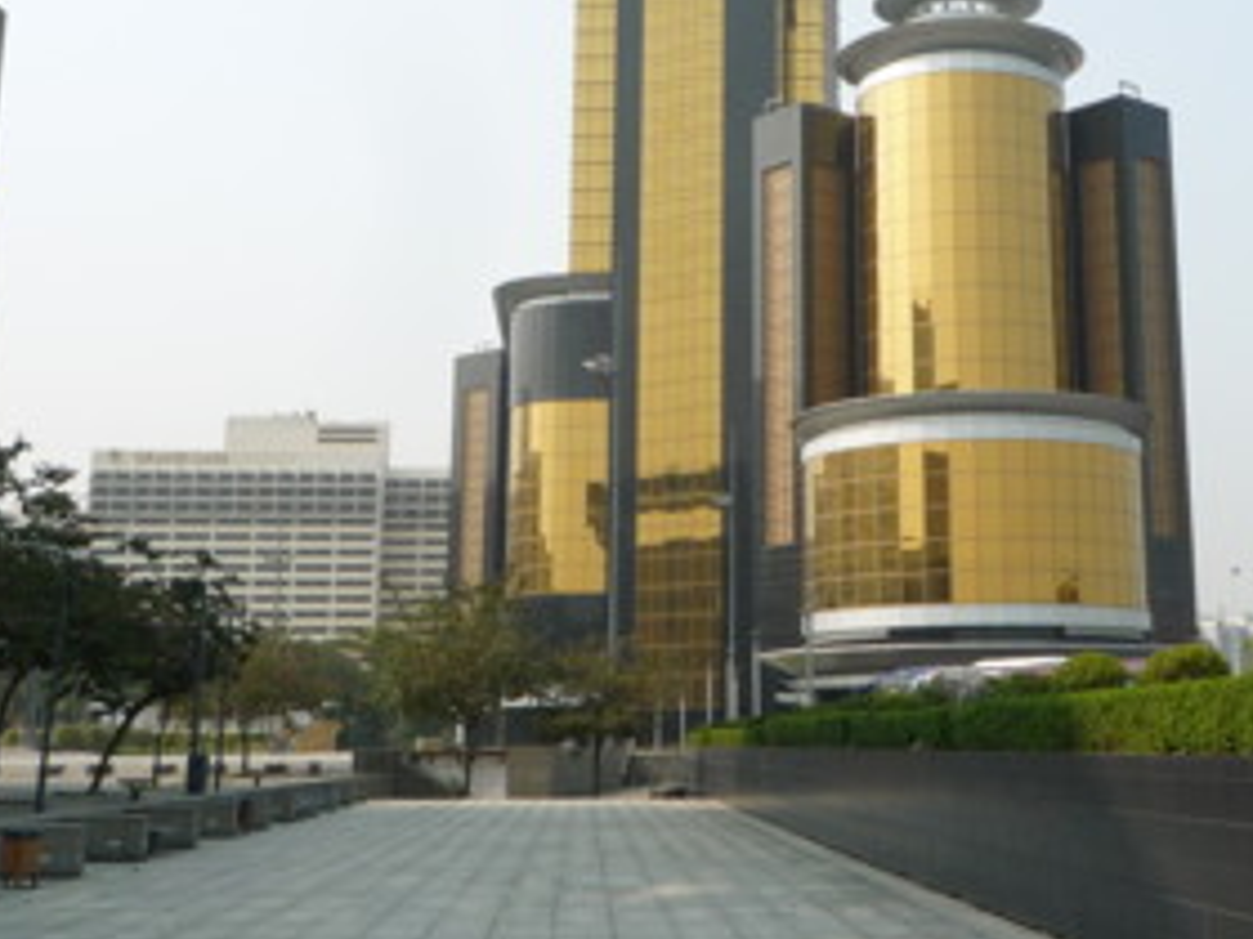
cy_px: 268
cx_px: 801
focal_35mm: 53
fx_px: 1918
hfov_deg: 35.9
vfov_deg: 27.3
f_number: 4.5
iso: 100
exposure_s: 1/640
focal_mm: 4.9
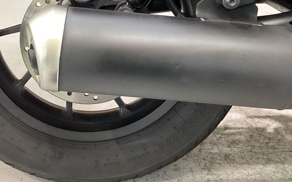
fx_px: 454
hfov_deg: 35.5
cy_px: 10
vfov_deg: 22.1
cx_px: 113
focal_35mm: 57
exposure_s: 1/50
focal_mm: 3.3
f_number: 2.4
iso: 160
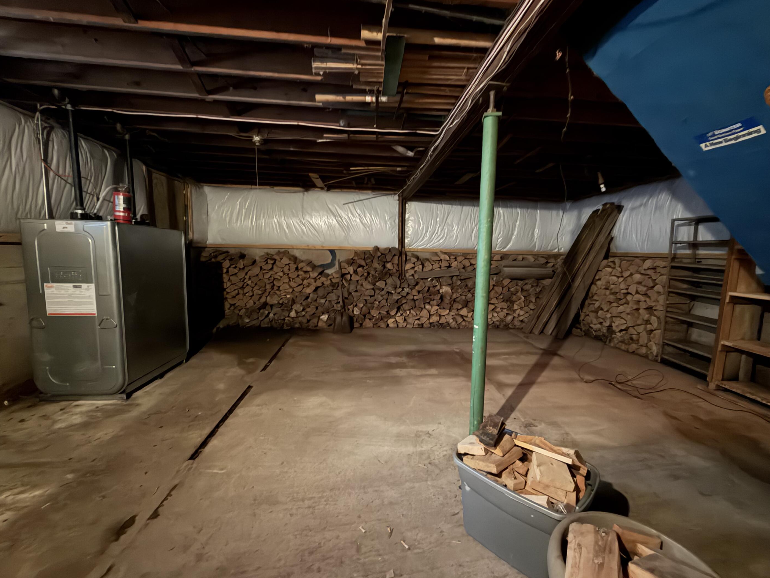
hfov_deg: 98.1
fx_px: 334
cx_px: 402
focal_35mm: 15
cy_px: 291
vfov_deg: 81.7
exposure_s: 1/6
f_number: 2.2
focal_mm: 2.22
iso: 1250
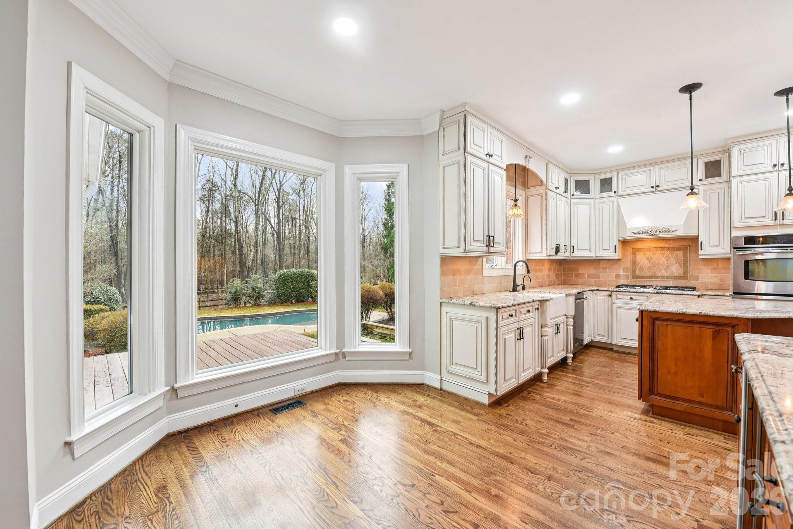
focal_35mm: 14
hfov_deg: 104.3
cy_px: 264
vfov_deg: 81.2
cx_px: 396
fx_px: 308
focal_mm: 14
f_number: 8
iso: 200
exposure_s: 1/8
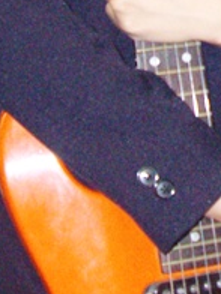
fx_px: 1600
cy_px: -165
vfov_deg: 10.1
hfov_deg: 7.7
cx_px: 343
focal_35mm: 188
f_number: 3.1
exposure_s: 1/50
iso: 400
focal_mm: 9.6
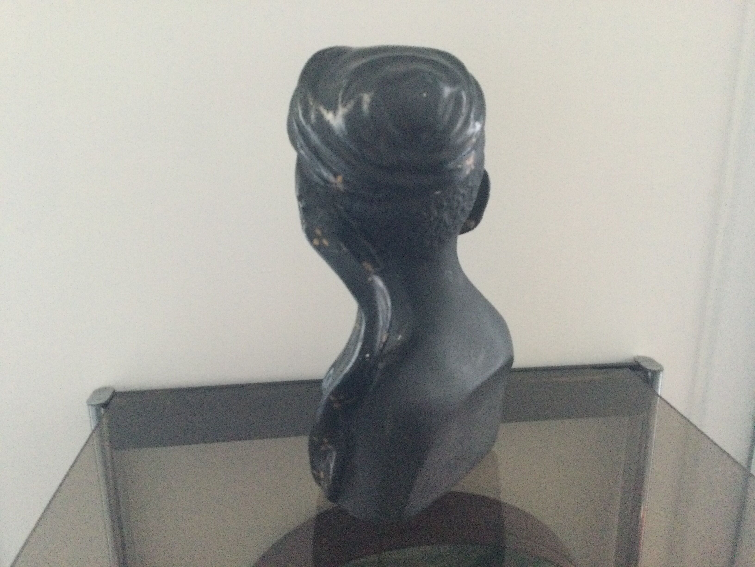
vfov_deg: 45.4
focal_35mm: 31
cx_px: 378
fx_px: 676
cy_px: 284
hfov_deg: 58.4
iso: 250
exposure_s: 1/17
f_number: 2.4
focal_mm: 3.3
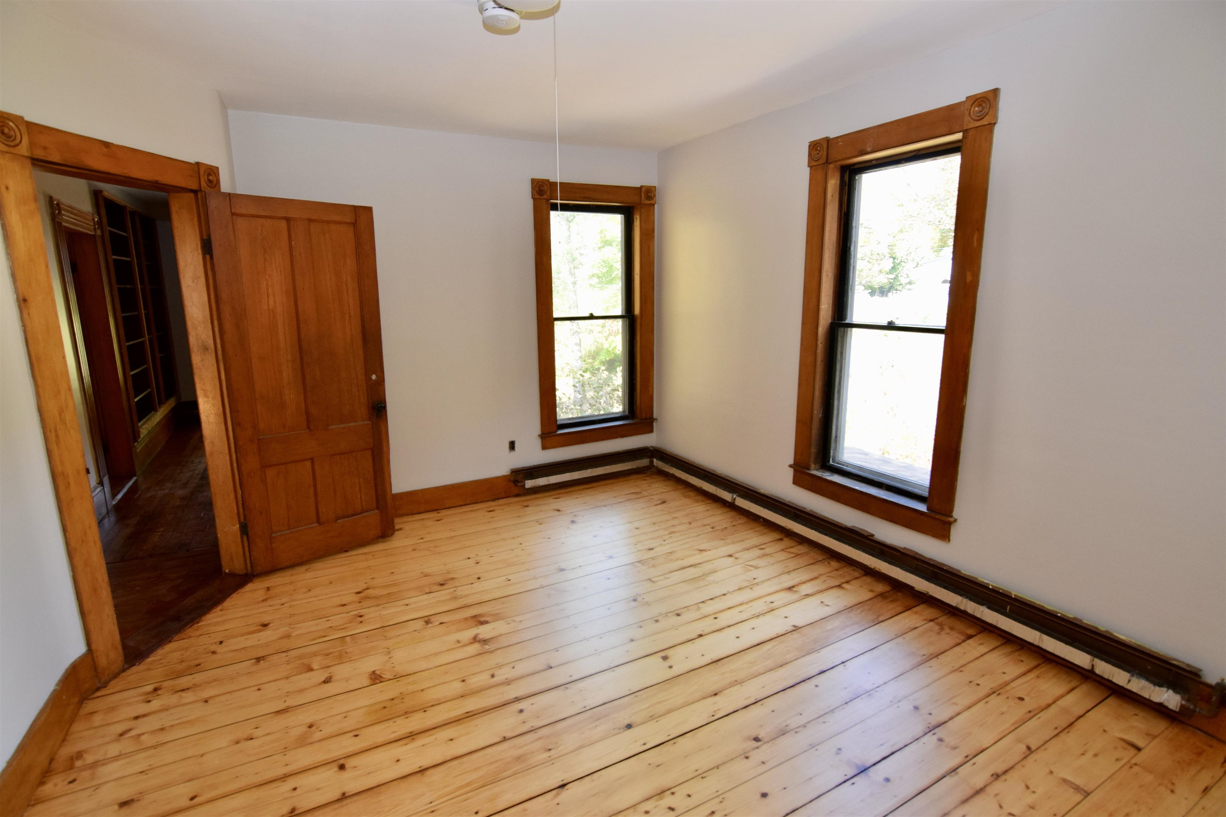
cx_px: 613
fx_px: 562
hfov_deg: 95.0
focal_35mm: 16
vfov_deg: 72.1
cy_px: 408
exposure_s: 1/100
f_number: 5
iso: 800
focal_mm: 11
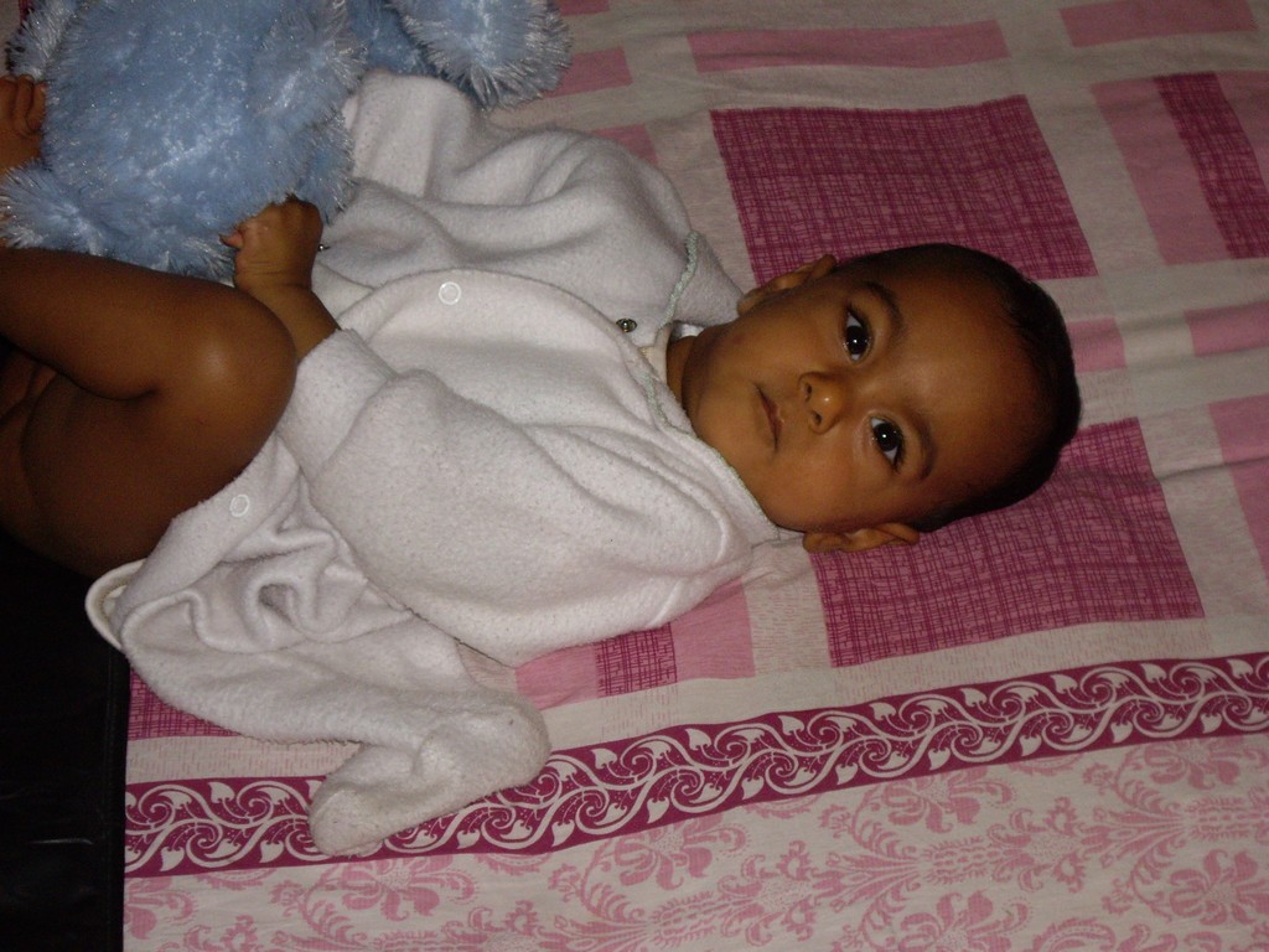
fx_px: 4179
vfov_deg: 13.0
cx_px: 634
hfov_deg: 17.3
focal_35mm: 114
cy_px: 476
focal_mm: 18.6
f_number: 5.2
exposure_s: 1/125
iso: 200
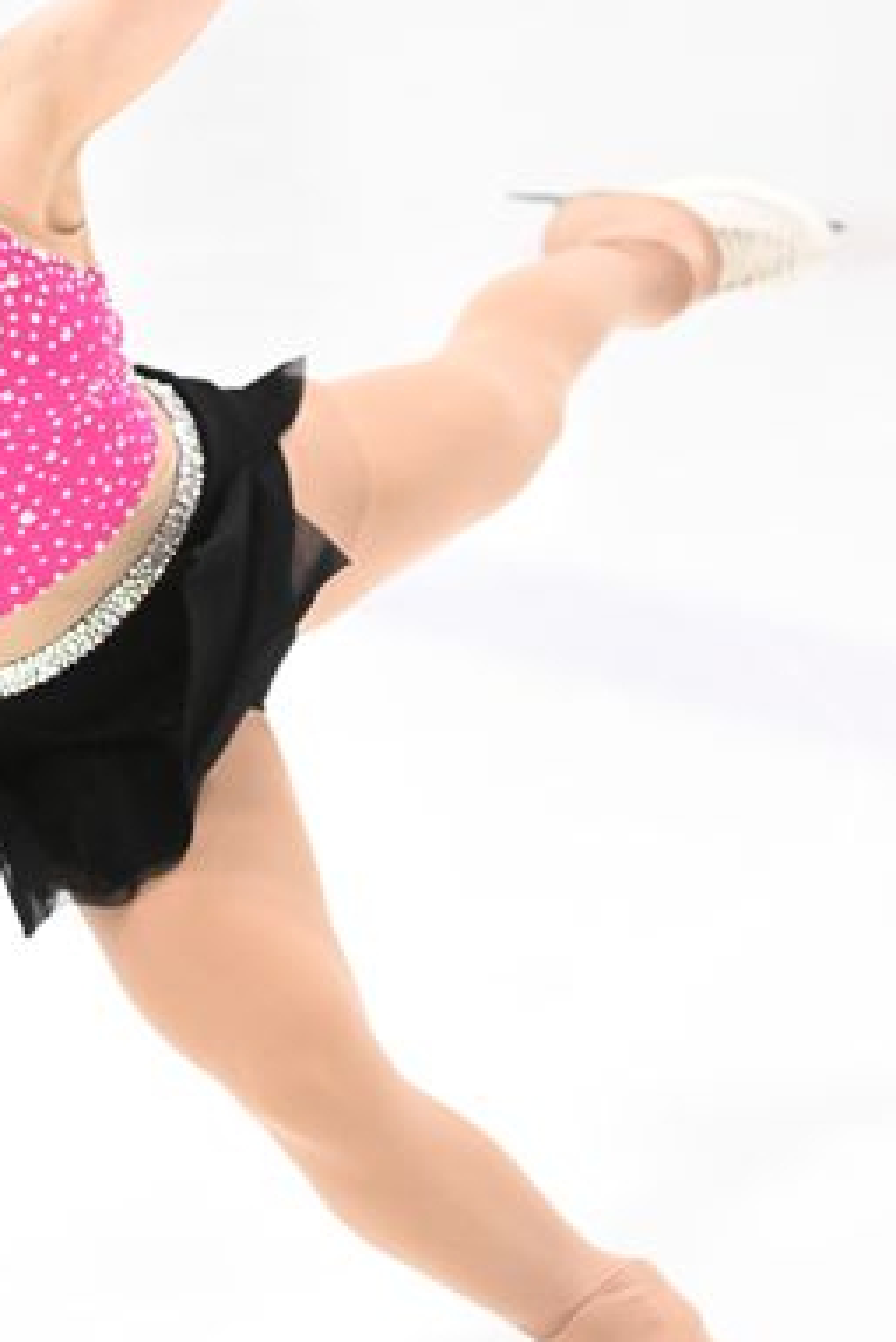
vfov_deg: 12.4
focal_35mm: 165
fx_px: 6154
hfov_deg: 8.3
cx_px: -144
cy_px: 653
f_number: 2.8
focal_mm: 70
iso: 8000
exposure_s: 1/1000
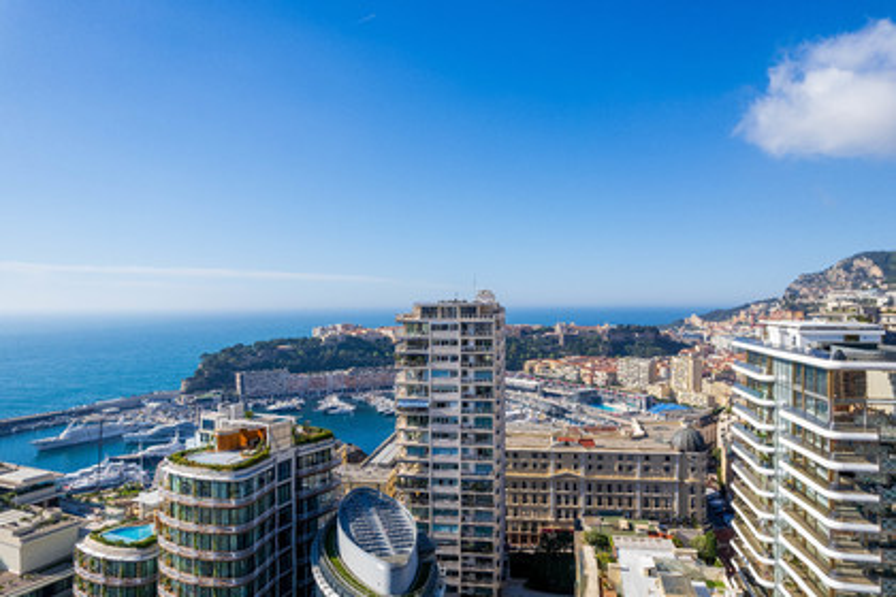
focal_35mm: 22
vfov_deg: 57.2
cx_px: 448
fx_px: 548
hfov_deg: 78.6
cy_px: 298
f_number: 2.8
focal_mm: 8.4
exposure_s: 1/1250
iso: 100
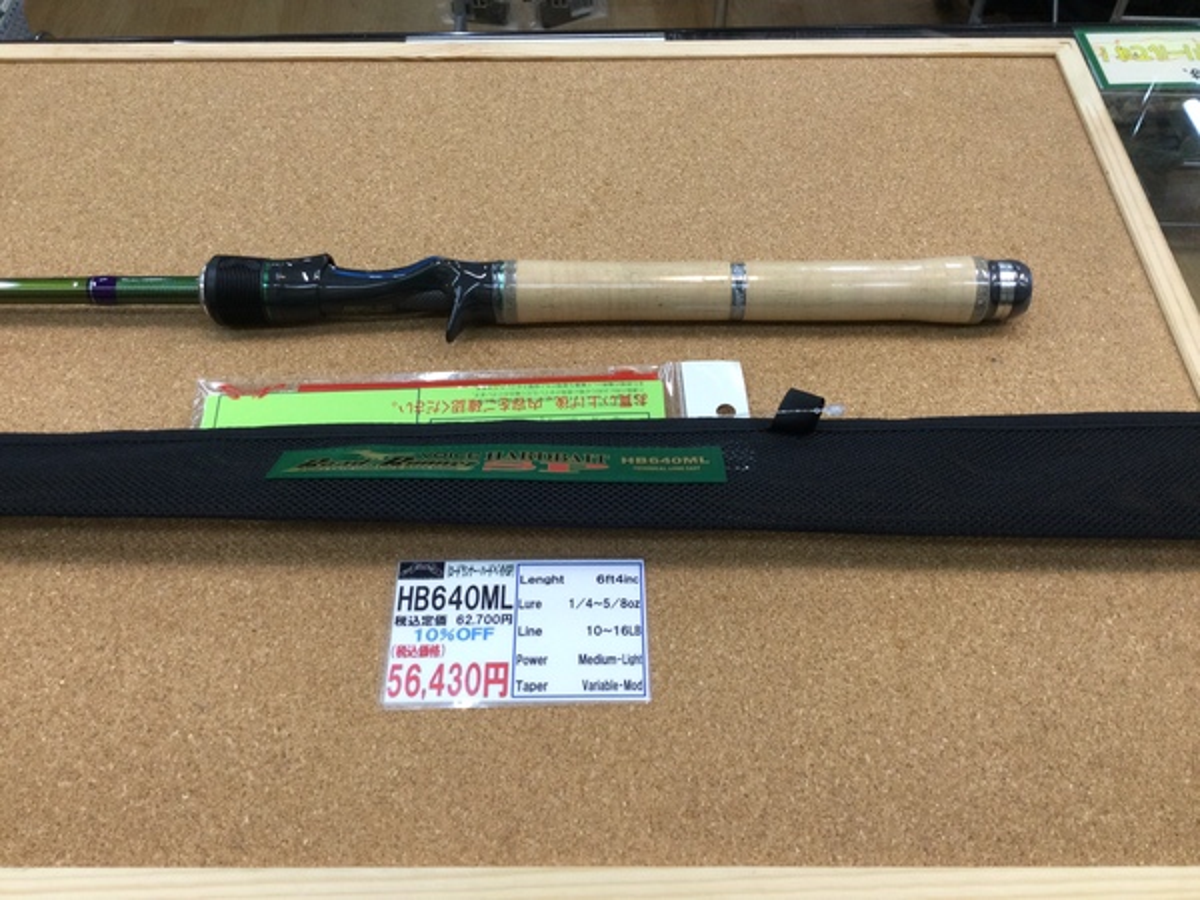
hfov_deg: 58.4
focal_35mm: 31
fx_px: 1075
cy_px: 450
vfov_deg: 45.4
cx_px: 600
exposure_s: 1/33
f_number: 2.4
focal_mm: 3.3
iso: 32
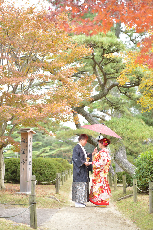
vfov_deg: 33.4
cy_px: 115
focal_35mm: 60
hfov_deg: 22.6
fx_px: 382
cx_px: 76
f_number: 3.2
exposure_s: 1/125
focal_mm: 60
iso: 200
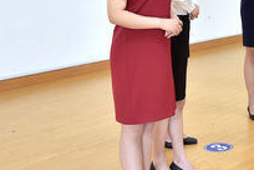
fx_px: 663
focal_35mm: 94
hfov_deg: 20.4
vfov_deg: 14.3
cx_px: 300
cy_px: -7
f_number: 2.8
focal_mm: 32
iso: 1250
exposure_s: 1/160
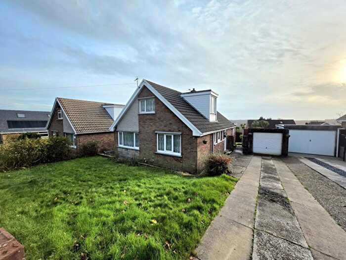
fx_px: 130
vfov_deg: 89.9
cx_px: 173
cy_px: 130
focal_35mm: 13
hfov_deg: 106.2
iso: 40
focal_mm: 2.2
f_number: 1.9
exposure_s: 1/1250
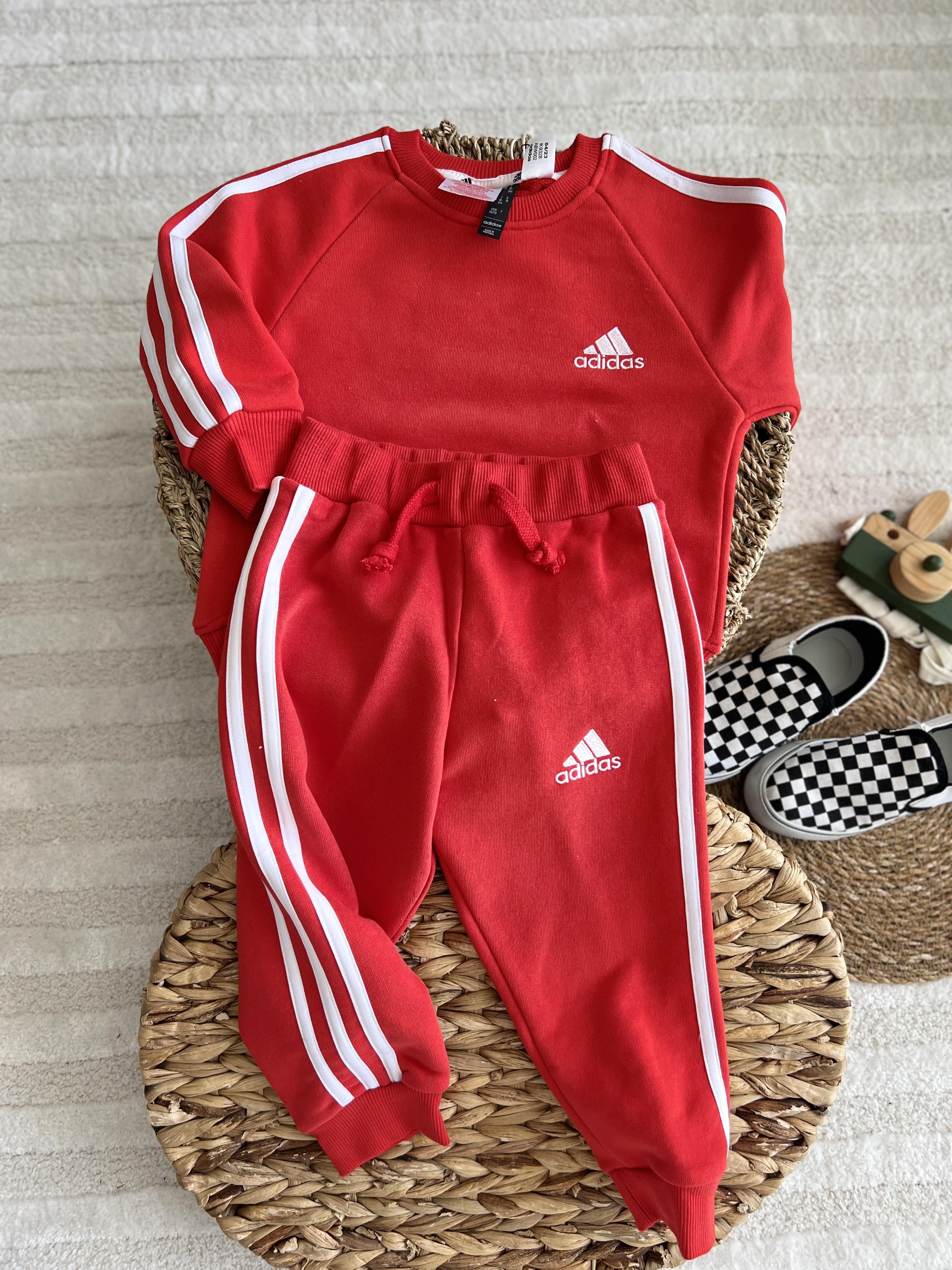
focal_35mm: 26
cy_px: 635
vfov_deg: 67.3
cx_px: 476
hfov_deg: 53.1
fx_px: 953
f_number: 1.5
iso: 125
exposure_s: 1/80
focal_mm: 5.7
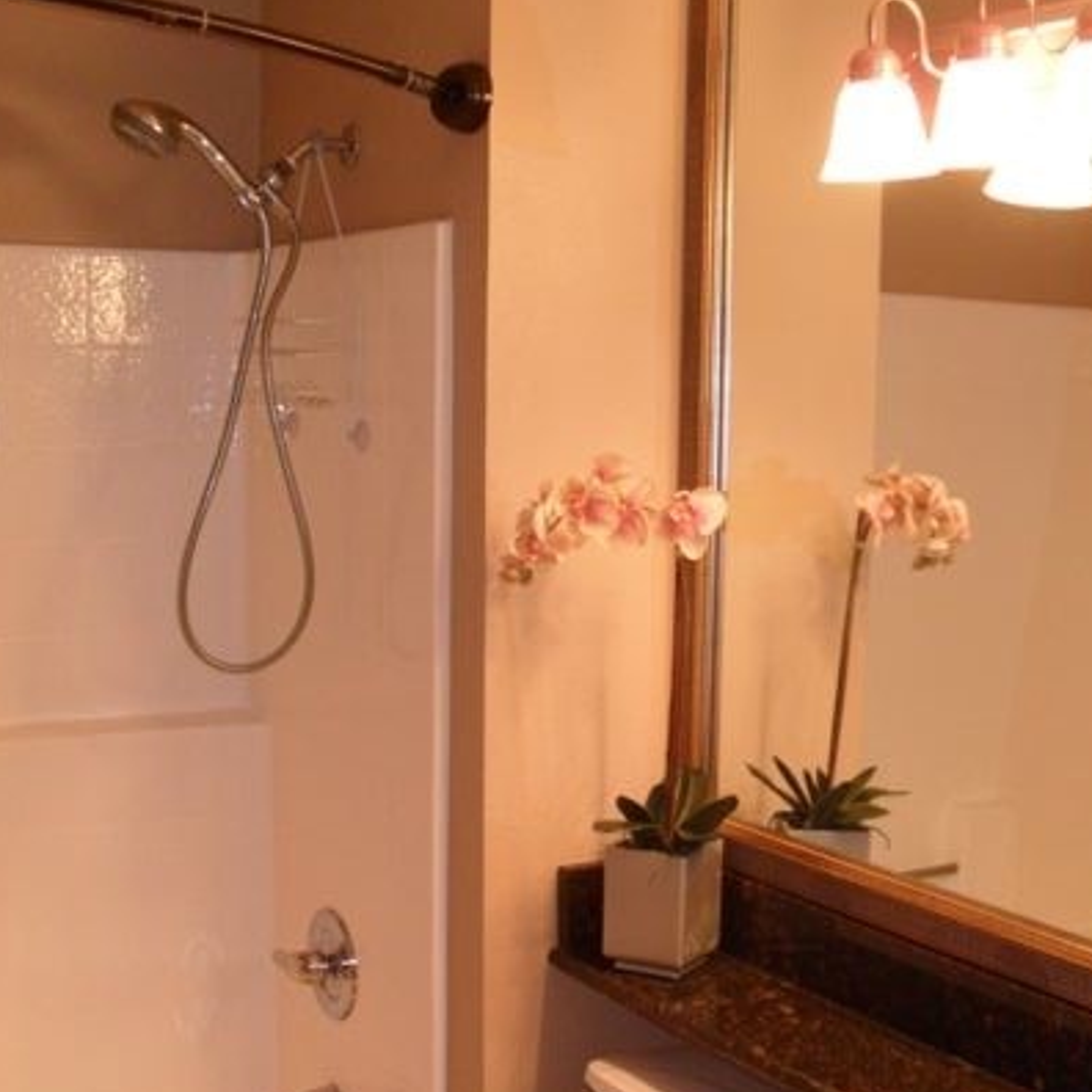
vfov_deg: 33.7
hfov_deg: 33.9
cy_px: 734
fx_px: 1785
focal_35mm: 50
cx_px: 648
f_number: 3
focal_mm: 6.3
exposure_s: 1/45
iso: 200
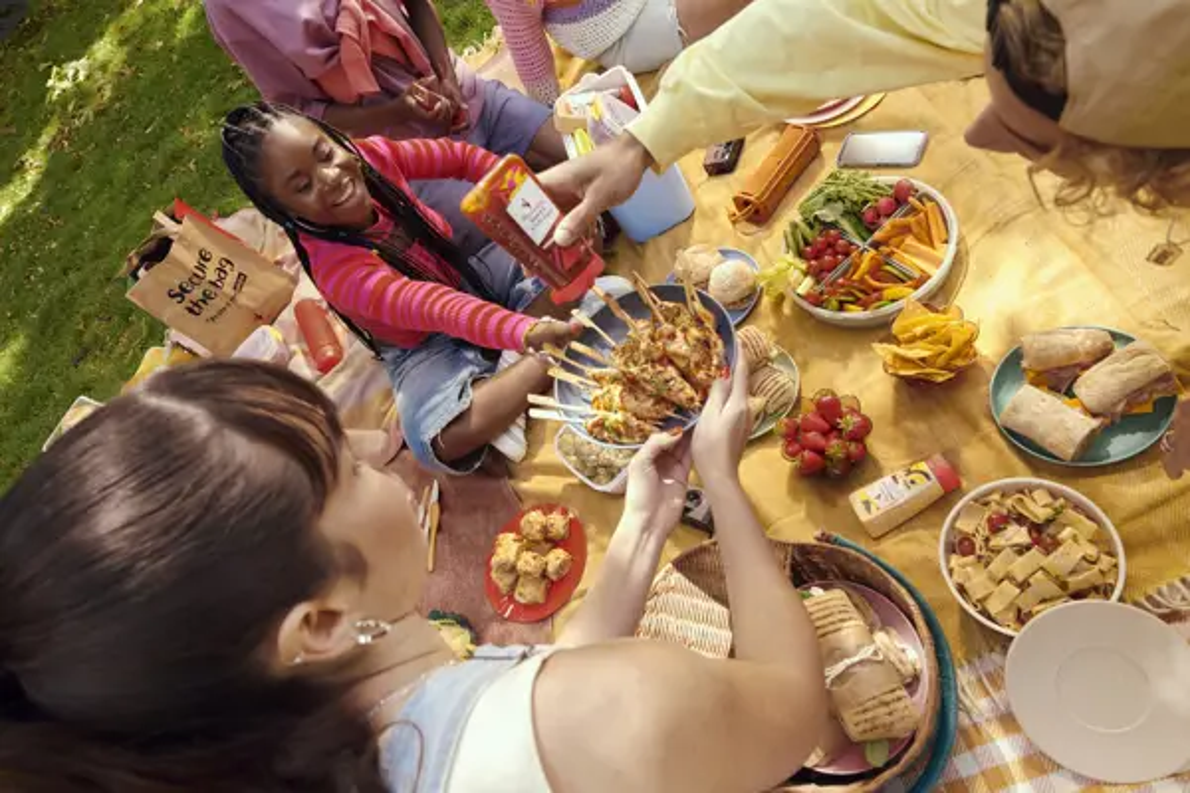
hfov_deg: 76.1
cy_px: 396
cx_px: 595
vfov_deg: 55.1
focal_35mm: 23
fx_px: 760
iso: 800
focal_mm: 23
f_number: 8
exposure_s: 1/160
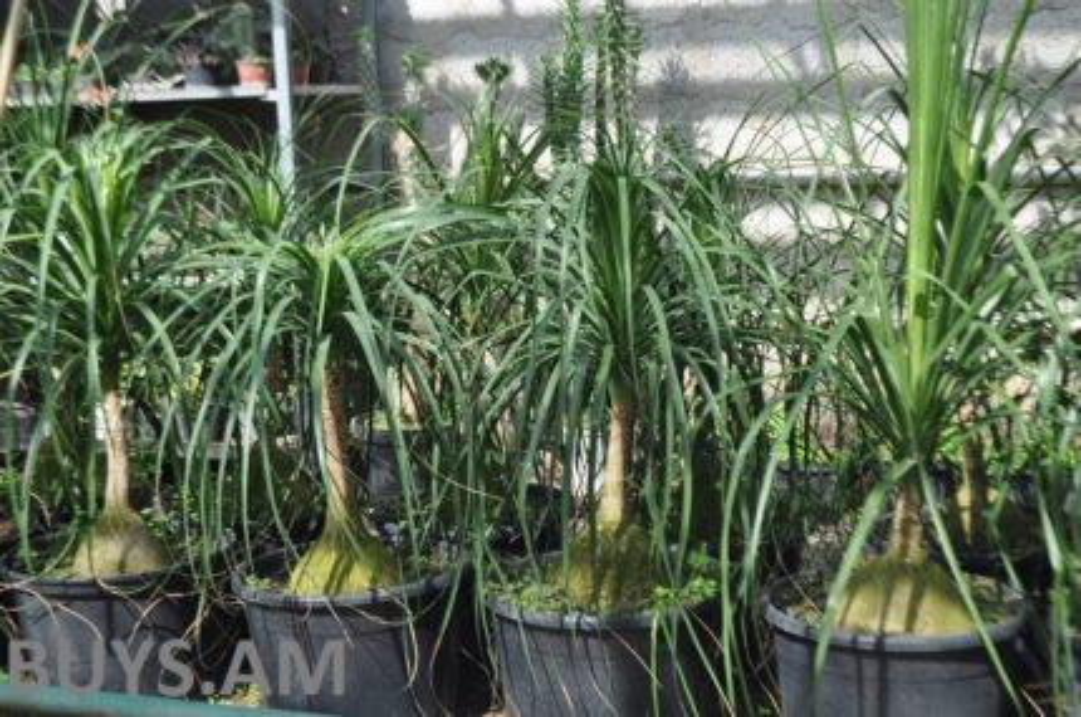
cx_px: 540
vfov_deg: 25.7
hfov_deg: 37.9
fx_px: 1574
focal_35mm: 52
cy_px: 358
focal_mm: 35
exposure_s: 1/160
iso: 200
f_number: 8
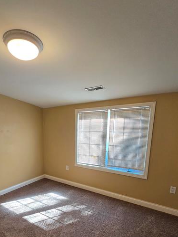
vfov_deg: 79.8
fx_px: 137
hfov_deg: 64.1
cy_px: 152
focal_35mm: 20
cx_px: 58
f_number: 2.2
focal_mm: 2.2
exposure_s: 1/60.2
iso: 160
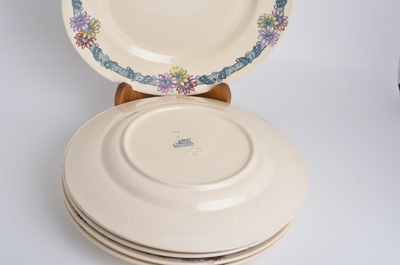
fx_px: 832
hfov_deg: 27.0
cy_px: 132
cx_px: 200
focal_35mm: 75
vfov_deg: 18.1
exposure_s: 1/125
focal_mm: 50
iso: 100
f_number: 11
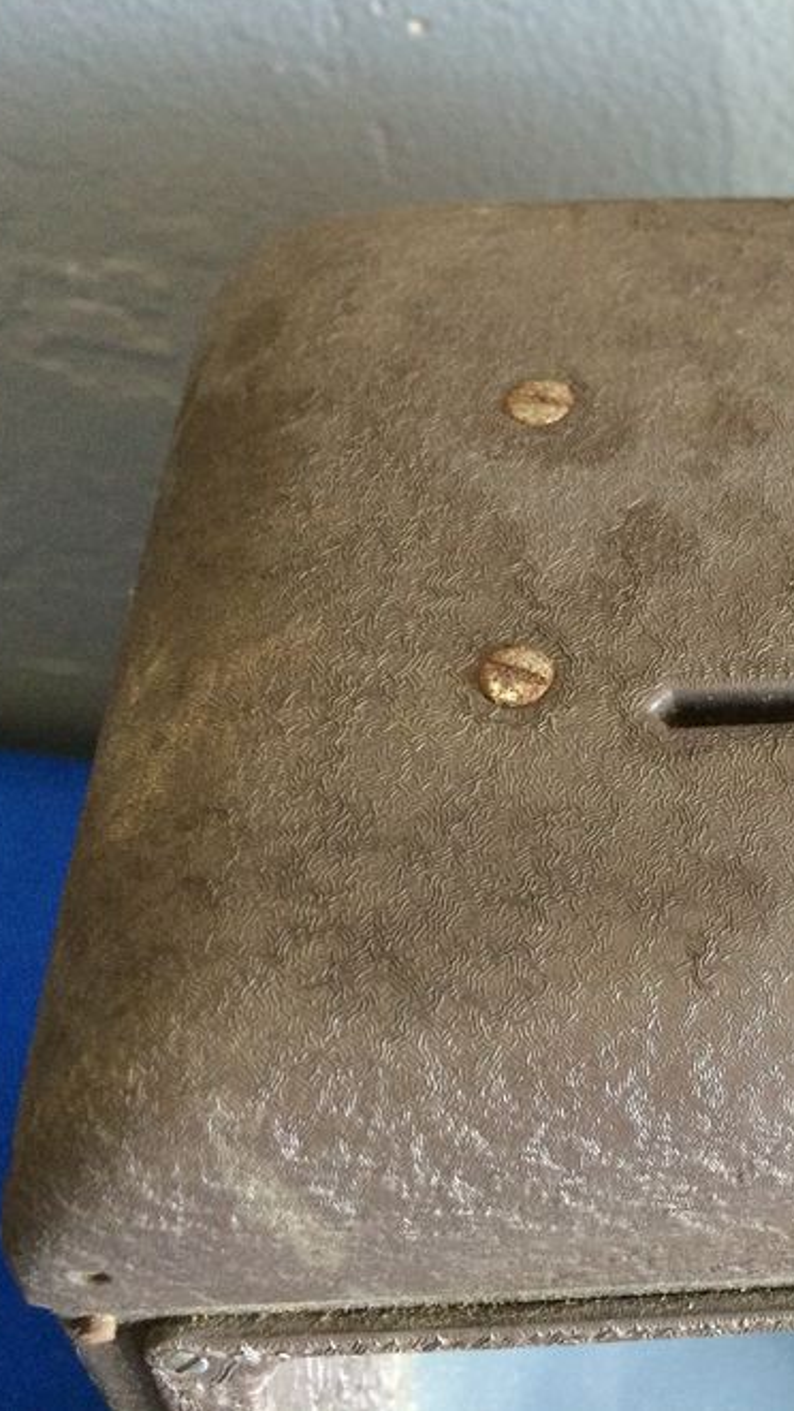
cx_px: 928
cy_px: 693
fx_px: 1609
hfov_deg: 25.2
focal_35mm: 43
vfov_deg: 47.3
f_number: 2.2
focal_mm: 4.15
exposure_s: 1/30
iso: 125
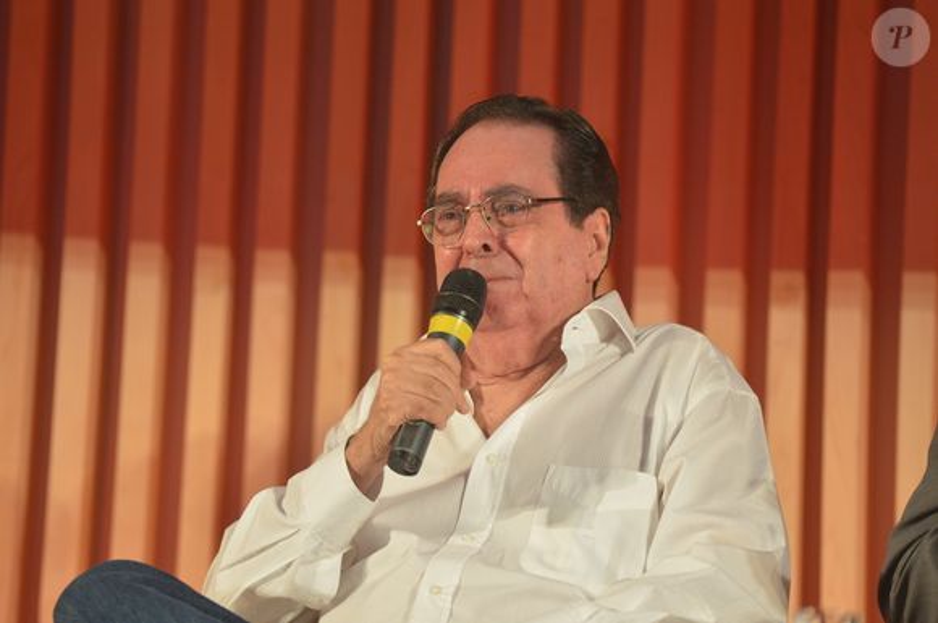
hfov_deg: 10.3
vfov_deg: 6.8
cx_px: 469
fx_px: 5204
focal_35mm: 200
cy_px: 312
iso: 3200
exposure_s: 1/160
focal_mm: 200
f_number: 4
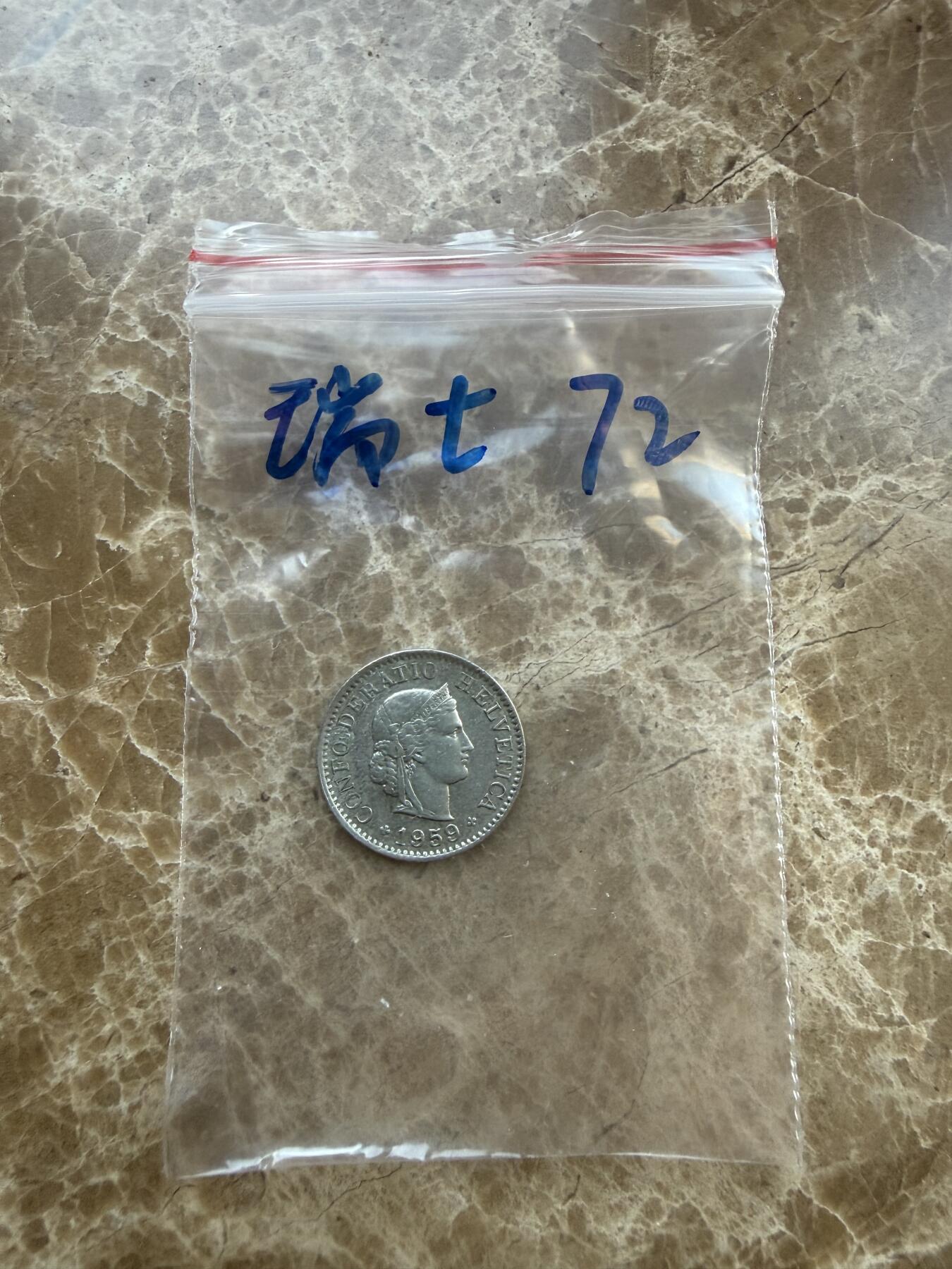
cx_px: 476
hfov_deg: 56.8
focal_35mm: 24
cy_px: 634
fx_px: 880
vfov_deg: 71.6
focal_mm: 2.22
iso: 125
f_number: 2.2
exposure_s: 1/99
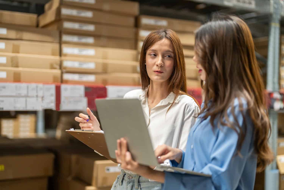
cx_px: 142
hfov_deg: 39.6
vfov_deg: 27.0
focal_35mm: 50
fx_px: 394
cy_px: 95
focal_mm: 50
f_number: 1.2
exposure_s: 1/200
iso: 500
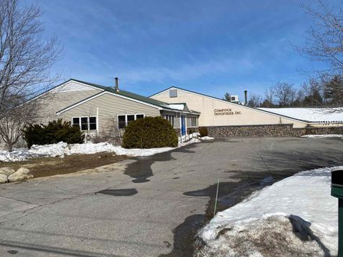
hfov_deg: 61.7
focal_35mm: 29
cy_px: 120
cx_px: 173
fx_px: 287
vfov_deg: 48.2
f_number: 1.8
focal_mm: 4.25
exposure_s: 1/6757
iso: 32
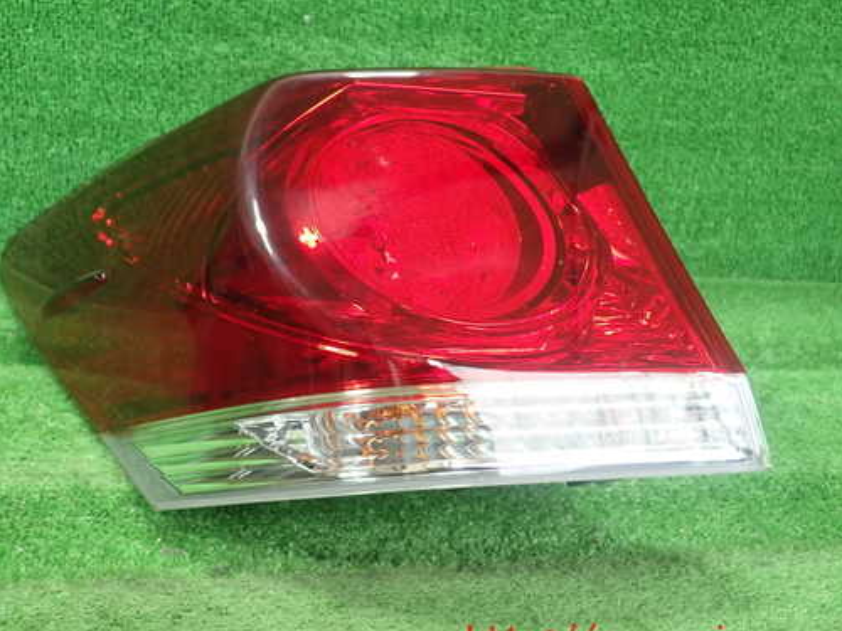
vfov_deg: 39.6
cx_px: 342
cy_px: 284
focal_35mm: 36
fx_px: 876
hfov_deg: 51.1
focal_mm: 5.5
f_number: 2.3
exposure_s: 1/125
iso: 400
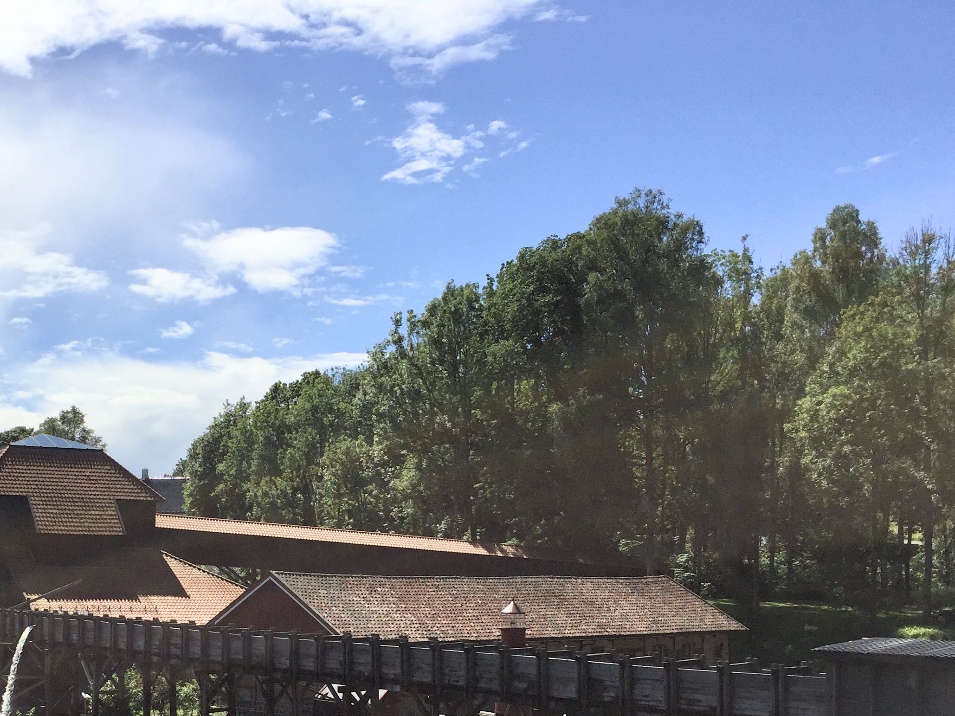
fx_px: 1269
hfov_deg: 40.0
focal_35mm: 46
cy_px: 568
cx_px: 224
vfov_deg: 30.8
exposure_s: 1/4405
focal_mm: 4.15
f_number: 2.2
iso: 32
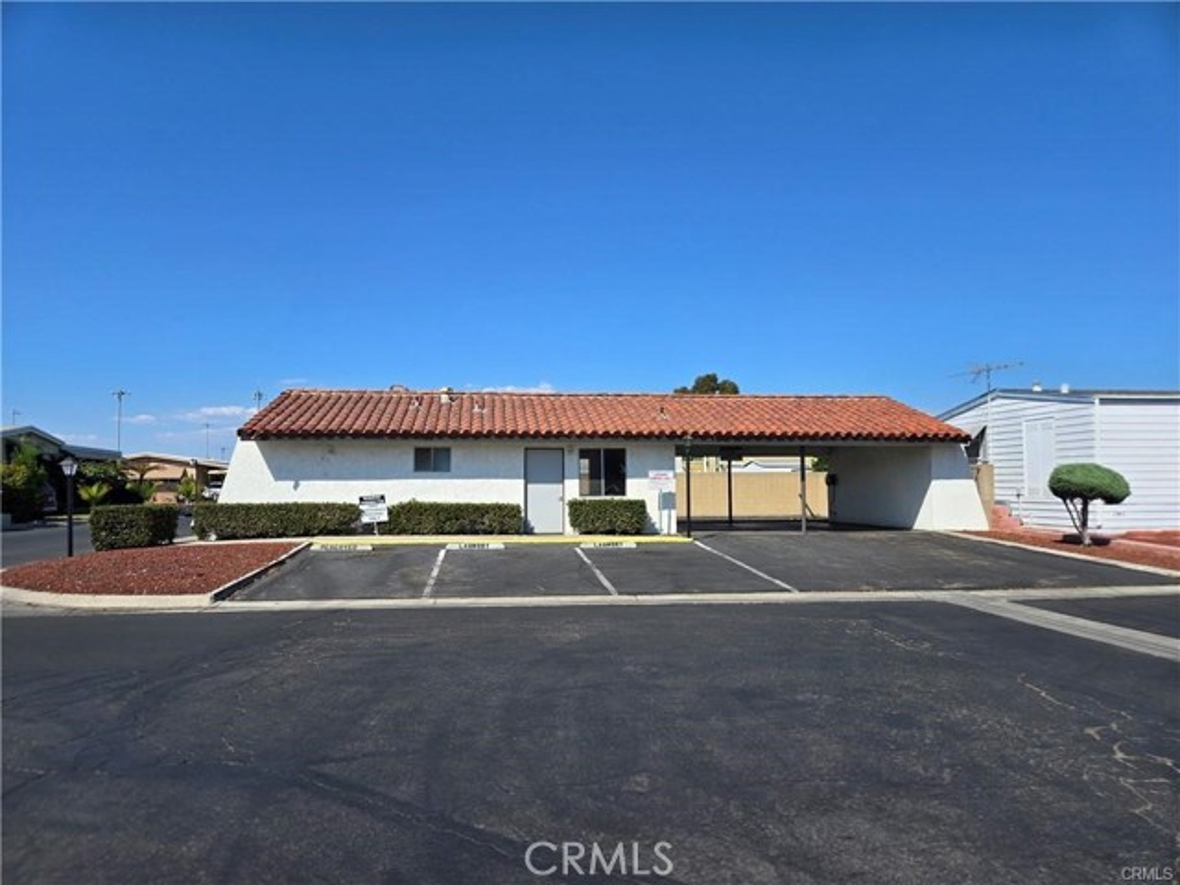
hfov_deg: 73.9
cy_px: 442
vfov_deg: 58.9
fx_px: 784
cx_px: 590
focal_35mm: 23
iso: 25
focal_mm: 5.4
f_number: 1.8
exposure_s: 1/2186
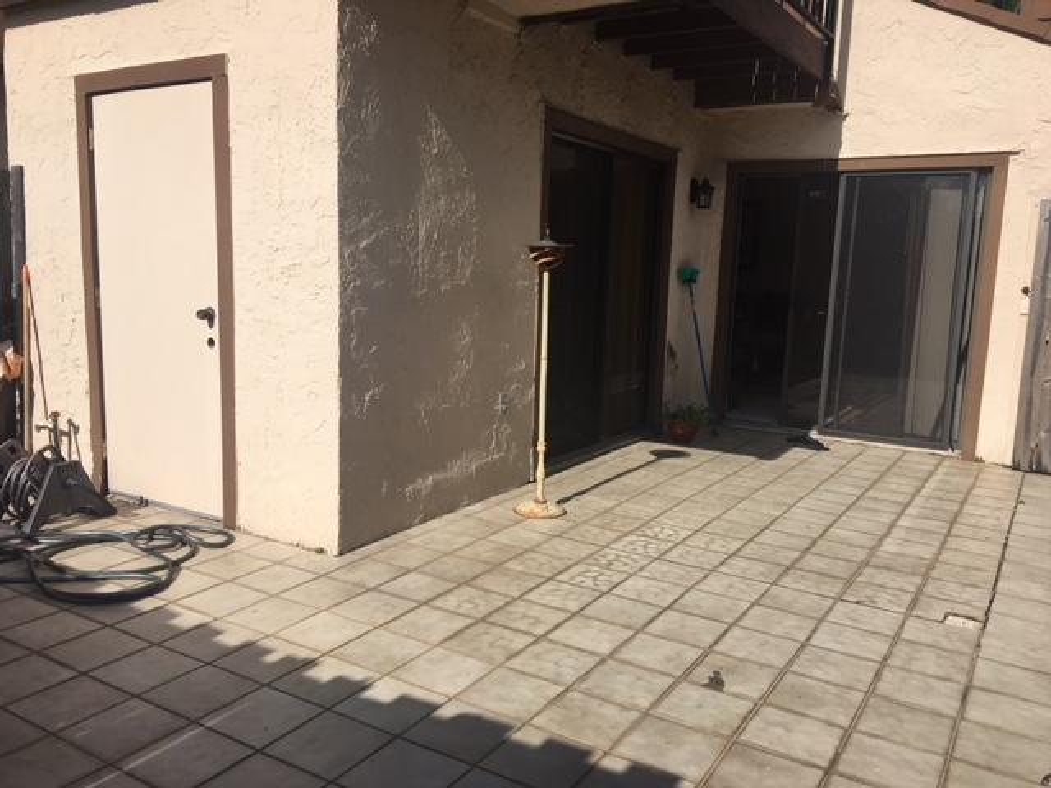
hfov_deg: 61.7
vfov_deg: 48.2
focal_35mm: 29
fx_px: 880
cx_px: 526
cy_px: 394
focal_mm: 4.15
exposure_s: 1/2959
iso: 25
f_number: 2.2
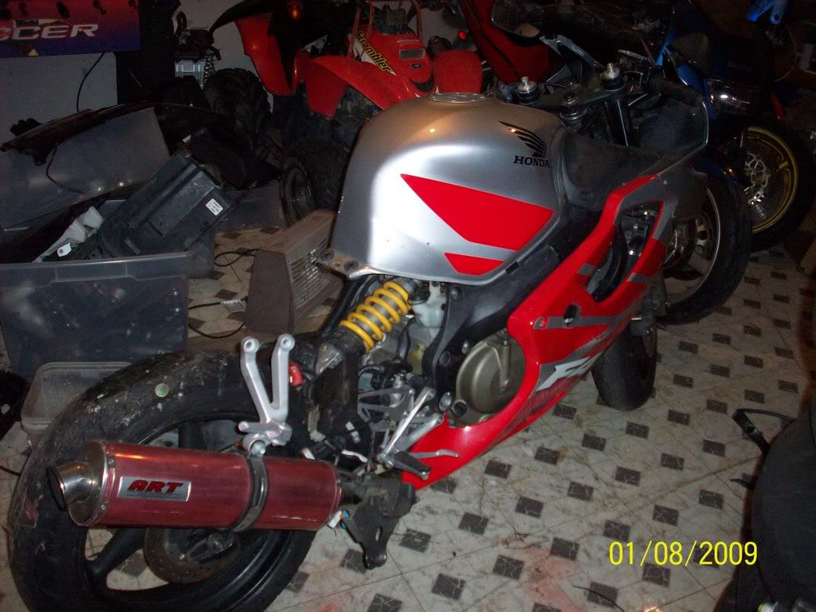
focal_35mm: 37
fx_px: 872
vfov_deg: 38.7
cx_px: 408
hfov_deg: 50.1
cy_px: 306
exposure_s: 1/64
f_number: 2.8
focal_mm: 6.2
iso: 200
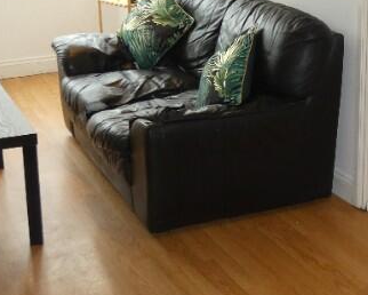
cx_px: 350
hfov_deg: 28.9
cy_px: 111
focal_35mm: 62
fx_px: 676
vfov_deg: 24.6
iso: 125
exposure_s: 1/60
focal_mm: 3.6
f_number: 2.8
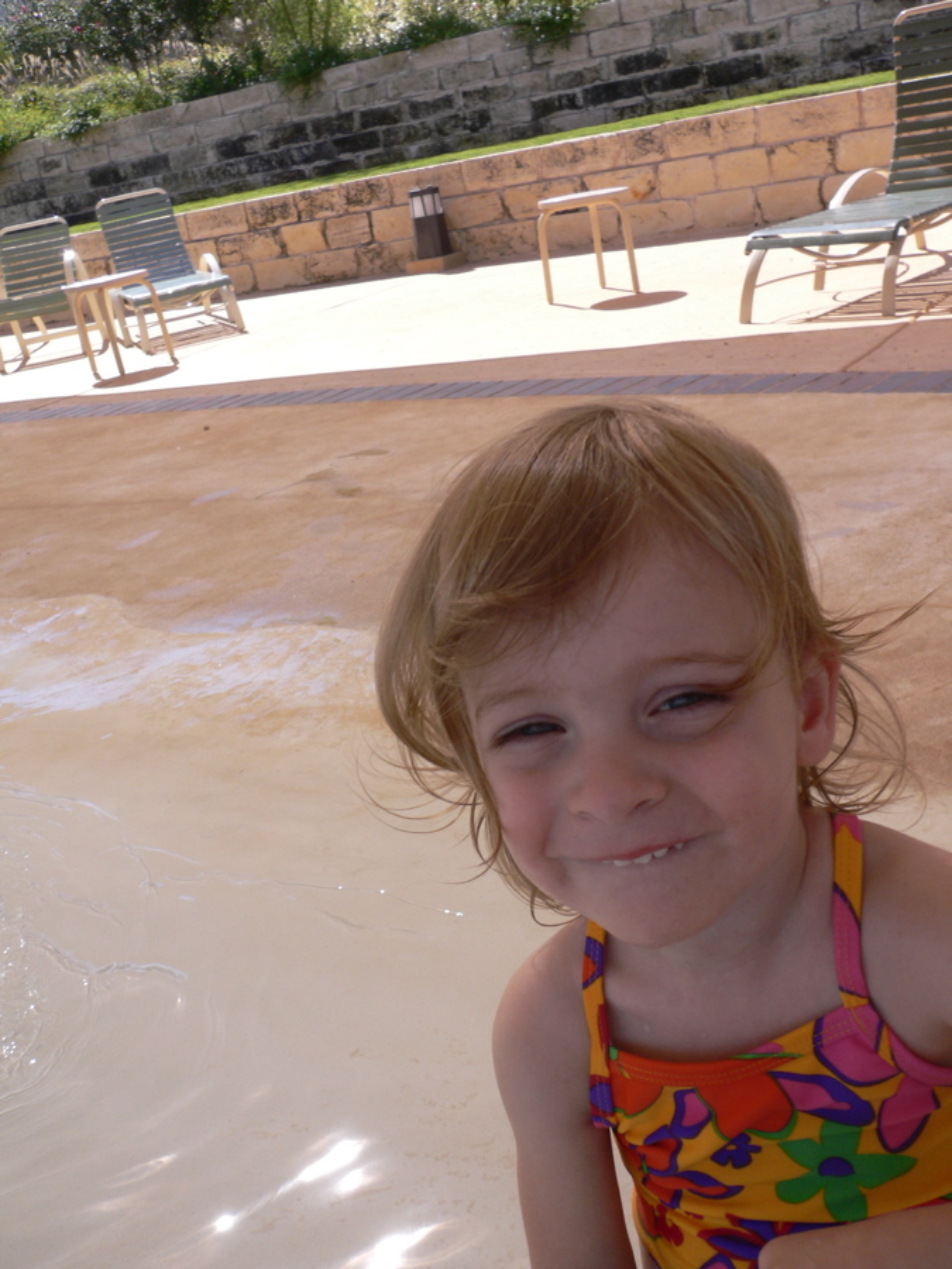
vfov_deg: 52.6
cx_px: 476
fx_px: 1283
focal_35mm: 35
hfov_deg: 40.7
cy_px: 634
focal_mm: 5.8
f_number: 5.6
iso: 80
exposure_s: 1/250
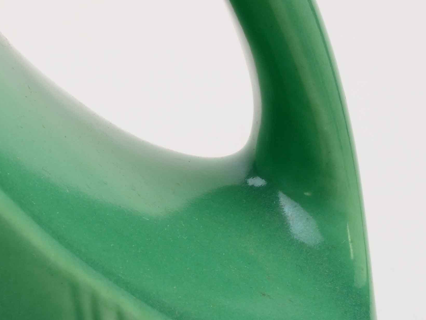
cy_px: 12
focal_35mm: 237
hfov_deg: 8.3
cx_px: -54
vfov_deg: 6.2
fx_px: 2922
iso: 100
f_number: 25
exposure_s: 1/160
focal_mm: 55
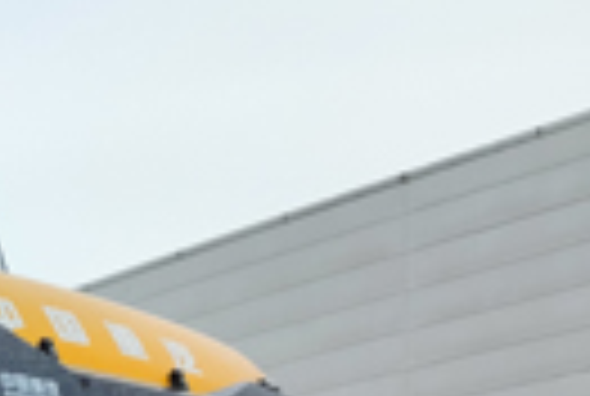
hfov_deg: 18.5
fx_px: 1626
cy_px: 767
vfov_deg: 12.4
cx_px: -266
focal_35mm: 99
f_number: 1.79
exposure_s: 1/100
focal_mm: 4.71
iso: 51
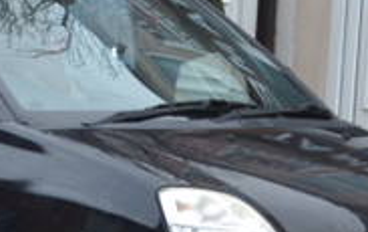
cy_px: -425
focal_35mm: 300
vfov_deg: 4.3
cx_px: 587
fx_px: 3013
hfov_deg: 6.9
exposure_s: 1/125
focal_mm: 36
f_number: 5.6
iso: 360
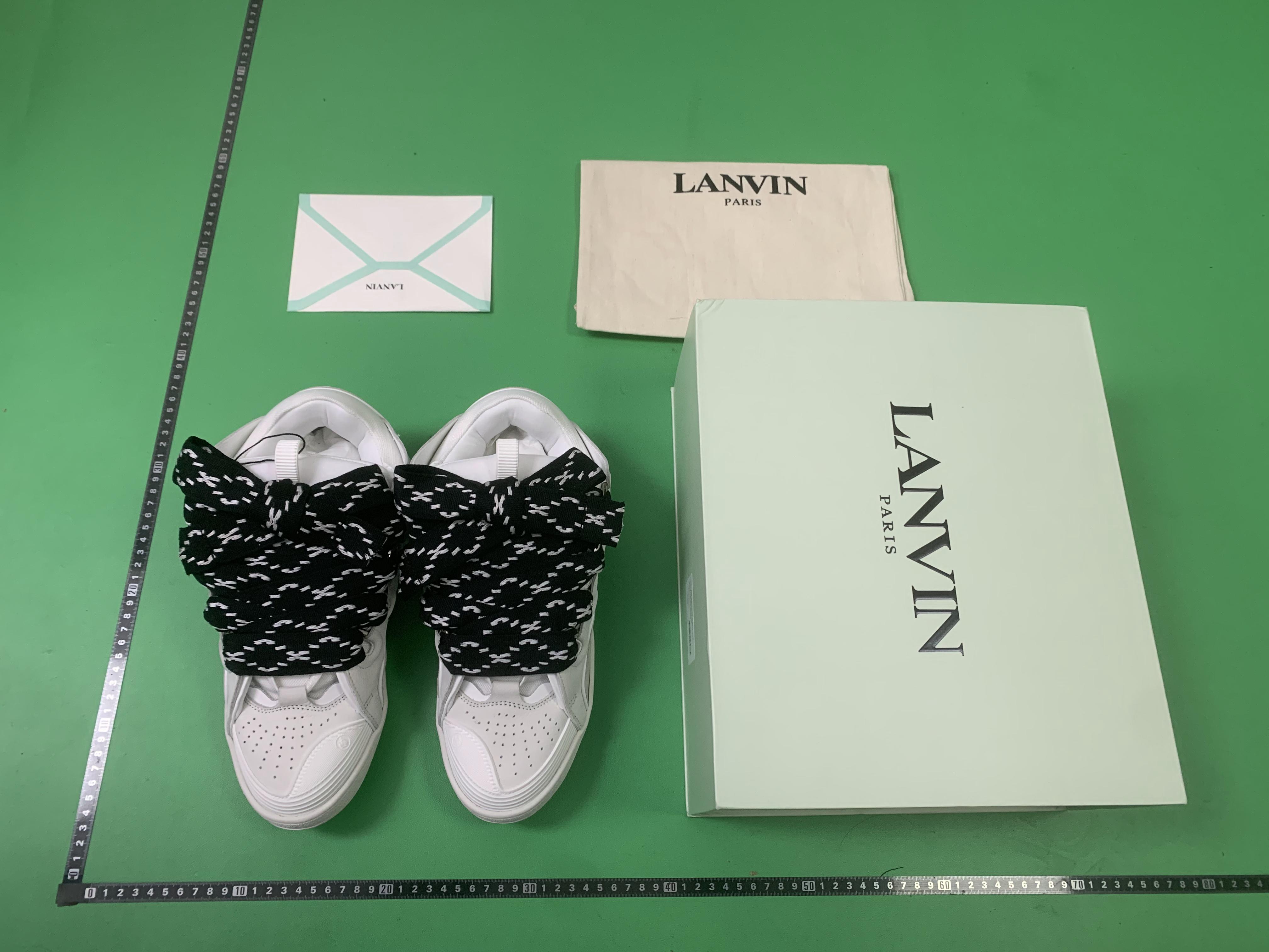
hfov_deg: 67.3
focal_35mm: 26
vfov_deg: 53.1
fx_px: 953
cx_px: 634
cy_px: 476
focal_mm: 4.25
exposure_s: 1/60
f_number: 1.8
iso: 125
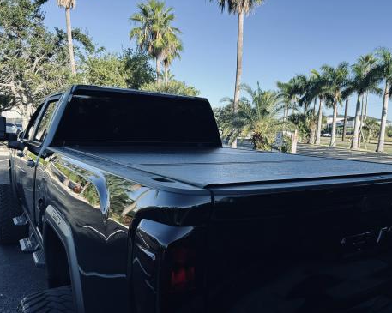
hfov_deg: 62.2
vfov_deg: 51.5
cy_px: 154
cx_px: 206
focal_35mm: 28
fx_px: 325
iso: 50
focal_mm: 5.7
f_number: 1.5
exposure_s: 1/1266
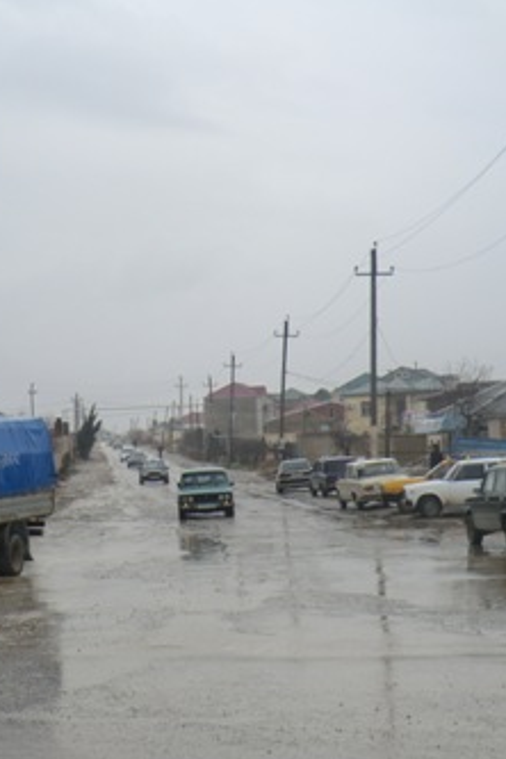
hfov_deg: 17.6
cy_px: 378
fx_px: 1623
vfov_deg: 26.3
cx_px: 148
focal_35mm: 77
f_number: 4.2
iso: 64
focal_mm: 9.8
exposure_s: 1/80
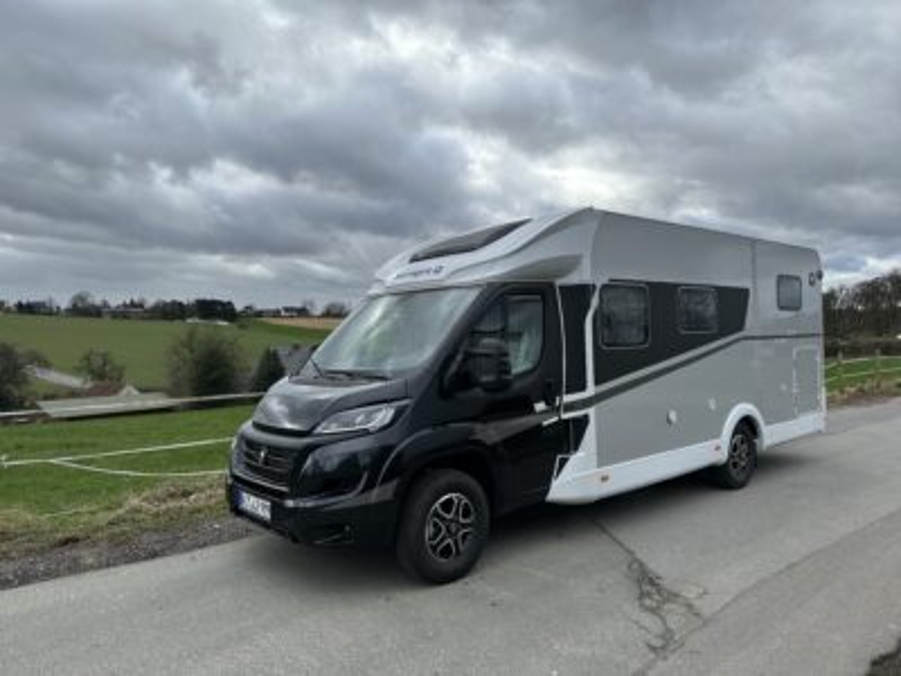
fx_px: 625
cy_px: 338
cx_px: 450
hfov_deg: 71.6
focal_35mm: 24
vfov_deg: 56.8
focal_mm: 6.86
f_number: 1.78
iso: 80
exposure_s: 1/2252
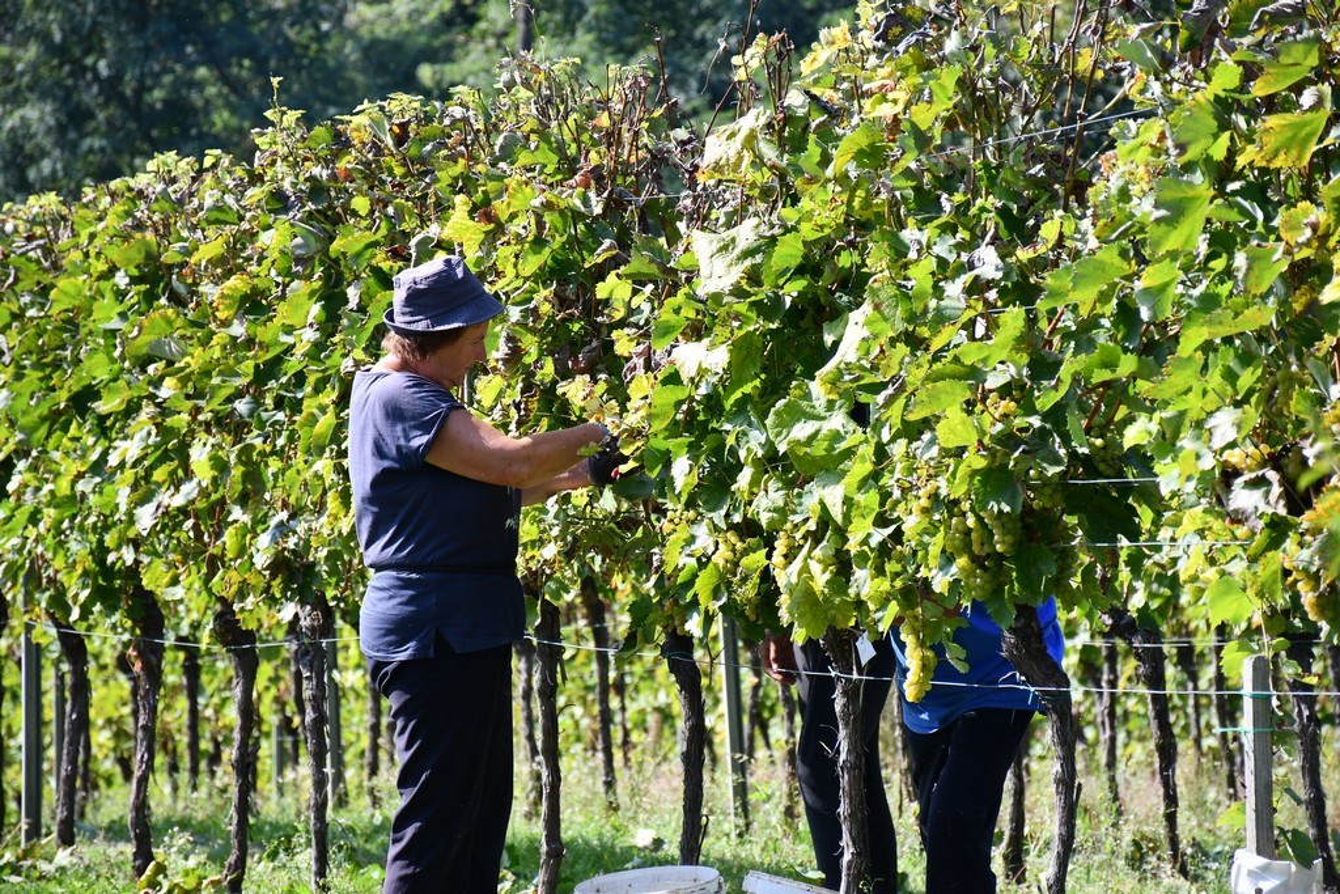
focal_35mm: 168
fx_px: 6254
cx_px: 670
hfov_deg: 12.2
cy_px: 447
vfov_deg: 8.2
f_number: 5.6
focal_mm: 112
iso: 320
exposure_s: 1/500
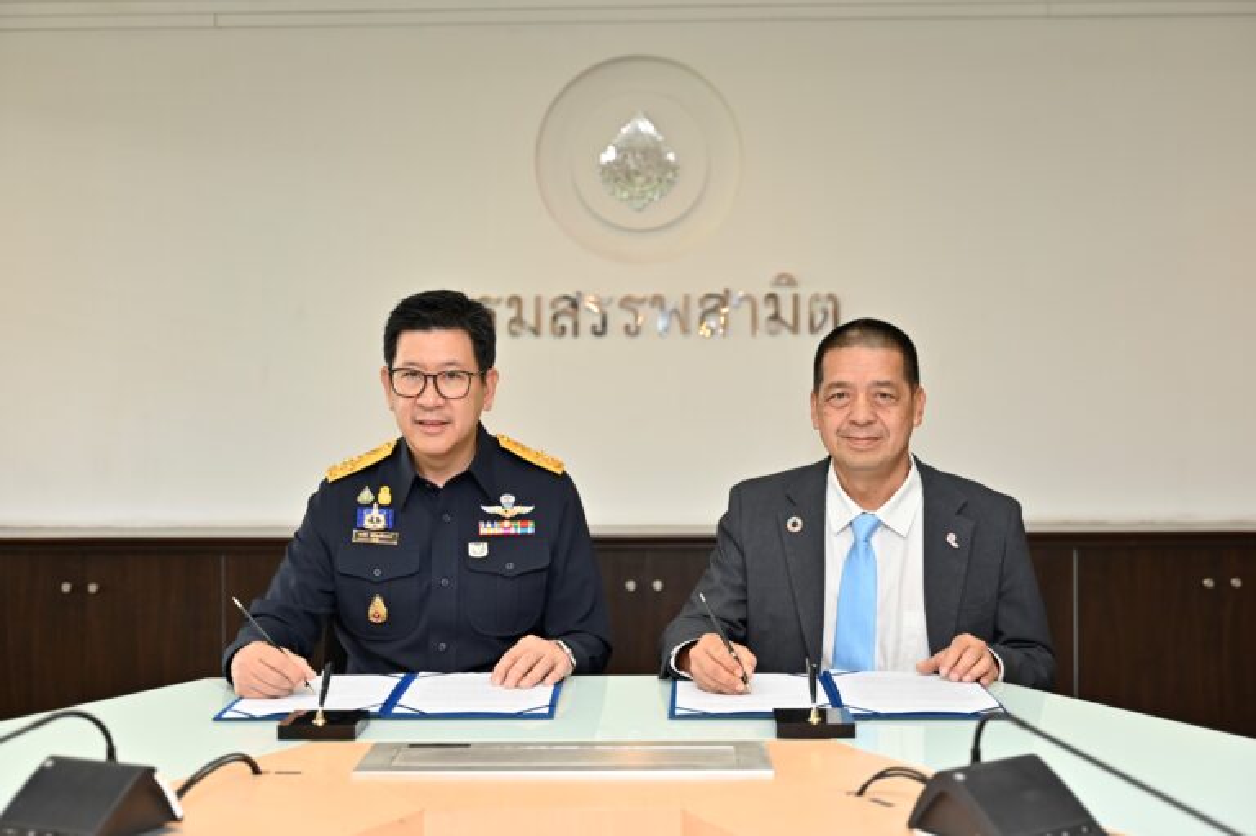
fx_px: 1569
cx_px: 628
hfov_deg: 43.6
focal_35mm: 45
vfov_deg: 29.8
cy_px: 418
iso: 800
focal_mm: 45
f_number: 2.8
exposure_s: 1/160
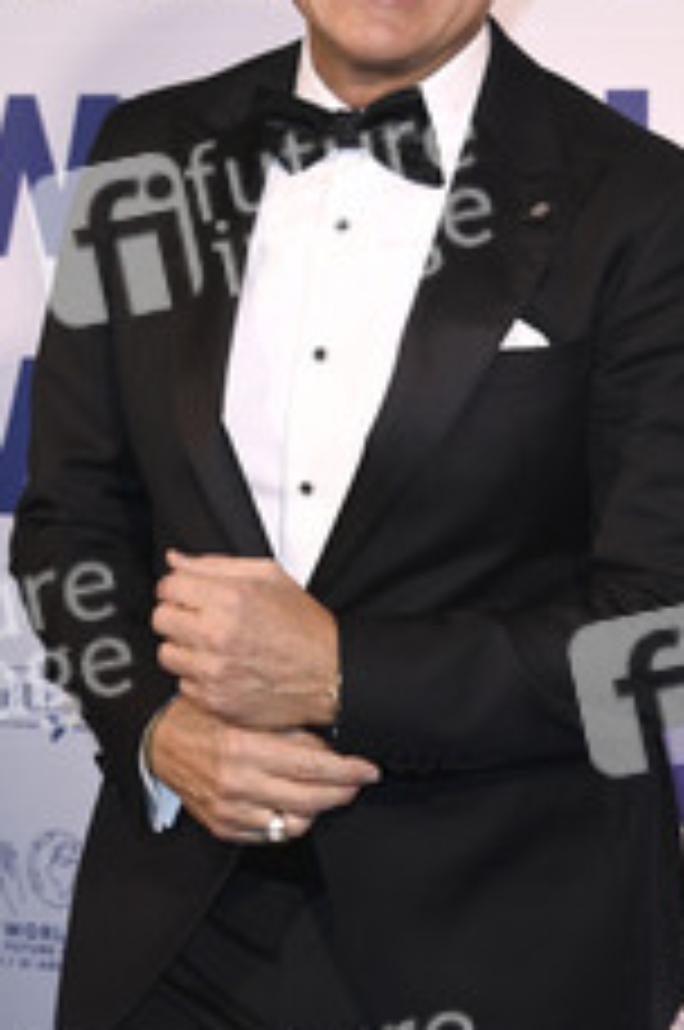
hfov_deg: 8.7
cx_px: 392
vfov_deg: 13.1
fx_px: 4488
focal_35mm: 157
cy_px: 445
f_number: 6.3
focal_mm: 90
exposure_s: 1/250
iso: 640
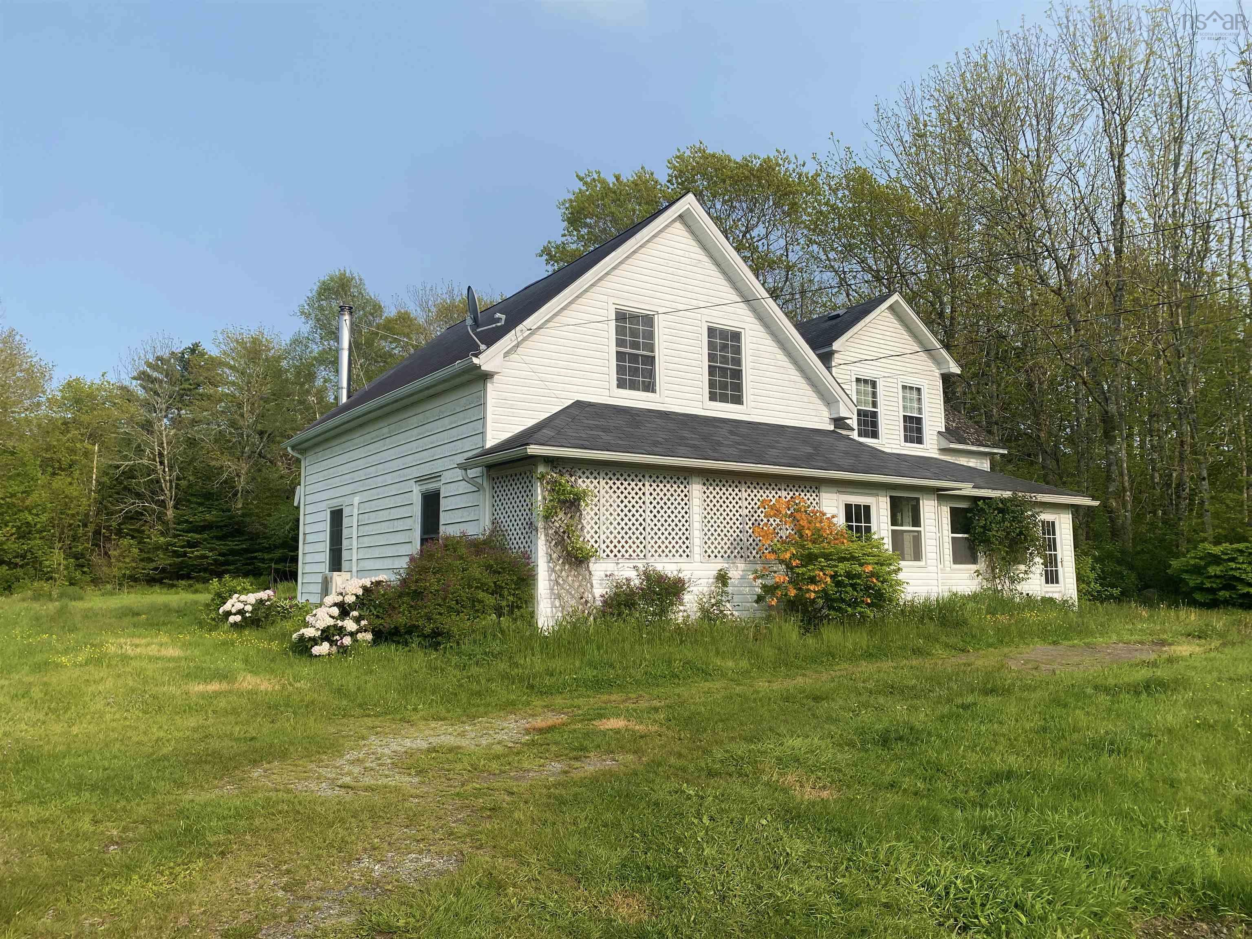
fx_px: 940
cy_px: 470
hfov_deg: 67.3
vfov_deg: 53.1
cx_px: 626
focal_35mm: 26
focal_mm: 4.25
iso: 32
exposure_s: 1/2755
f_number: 1.8
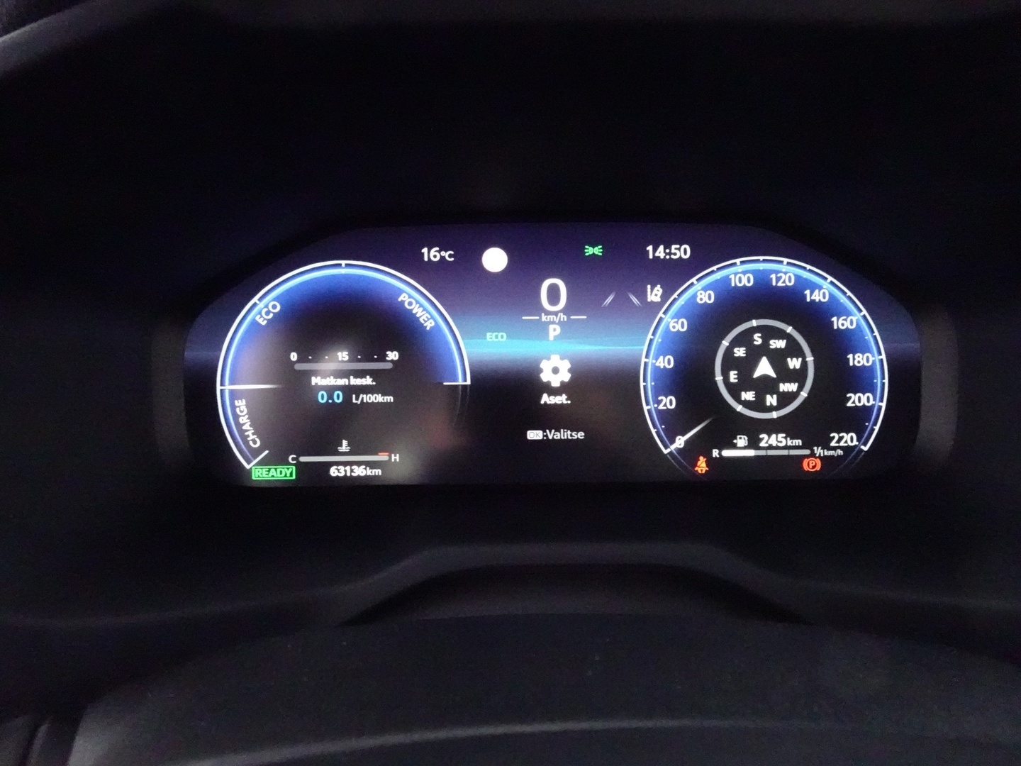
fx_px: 708
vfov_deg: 56.8
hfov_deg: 71.6
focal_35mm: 24
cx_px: 510
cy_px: 383
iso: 3200
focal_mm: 4.25
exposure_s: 1/20
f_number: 3.5
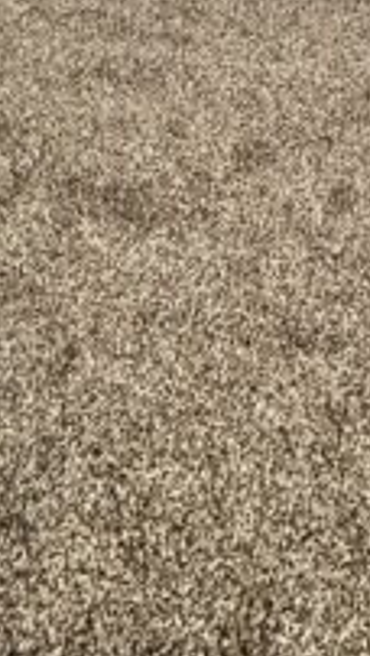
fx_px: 1009
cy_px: -552
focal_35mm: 58
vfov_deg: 21.4
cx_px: 123
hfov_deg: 20.7
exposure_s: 1/120
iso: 250
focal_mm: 2.22
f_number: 2.2
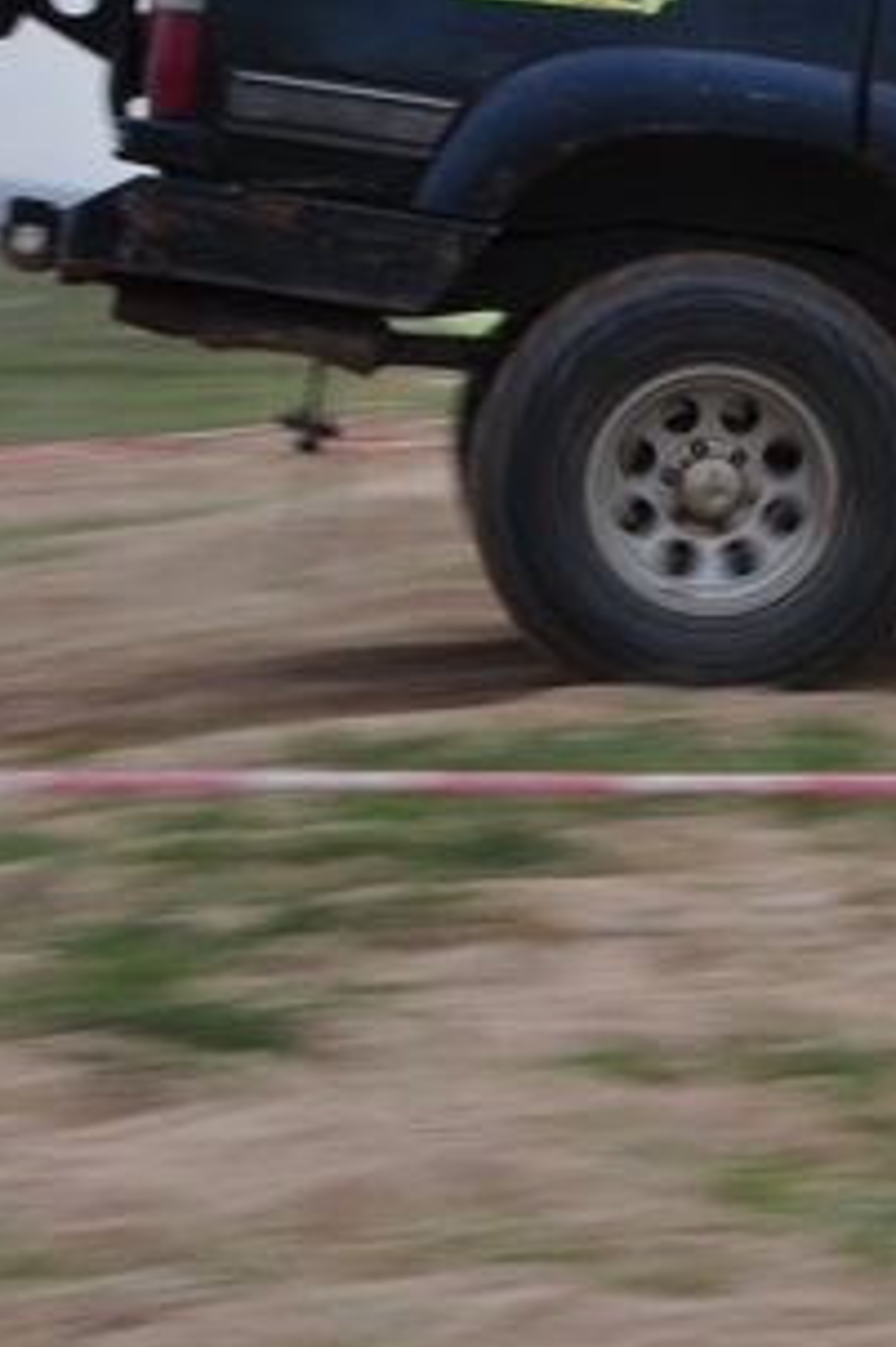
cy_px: 578
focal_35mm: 127
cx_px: 1409
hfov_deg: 10.4
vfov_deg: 16.1
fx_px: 4746
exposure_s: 1/60
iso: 250
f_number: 22
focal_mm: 32
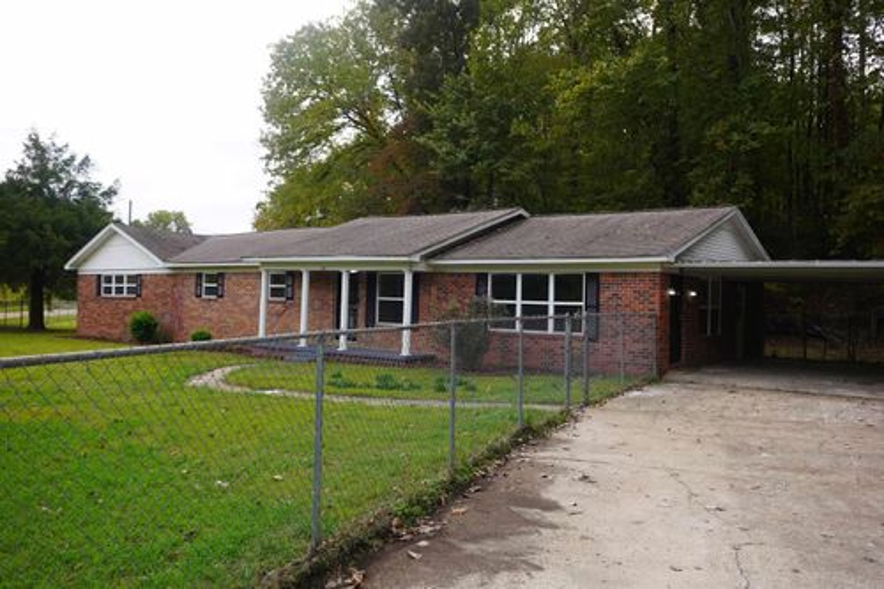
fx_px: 736
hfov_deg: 61.9
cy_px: 294
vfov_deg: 43.6
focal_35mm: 30
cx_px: 442
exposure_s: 1/200
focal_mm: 20
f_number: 5
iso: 100
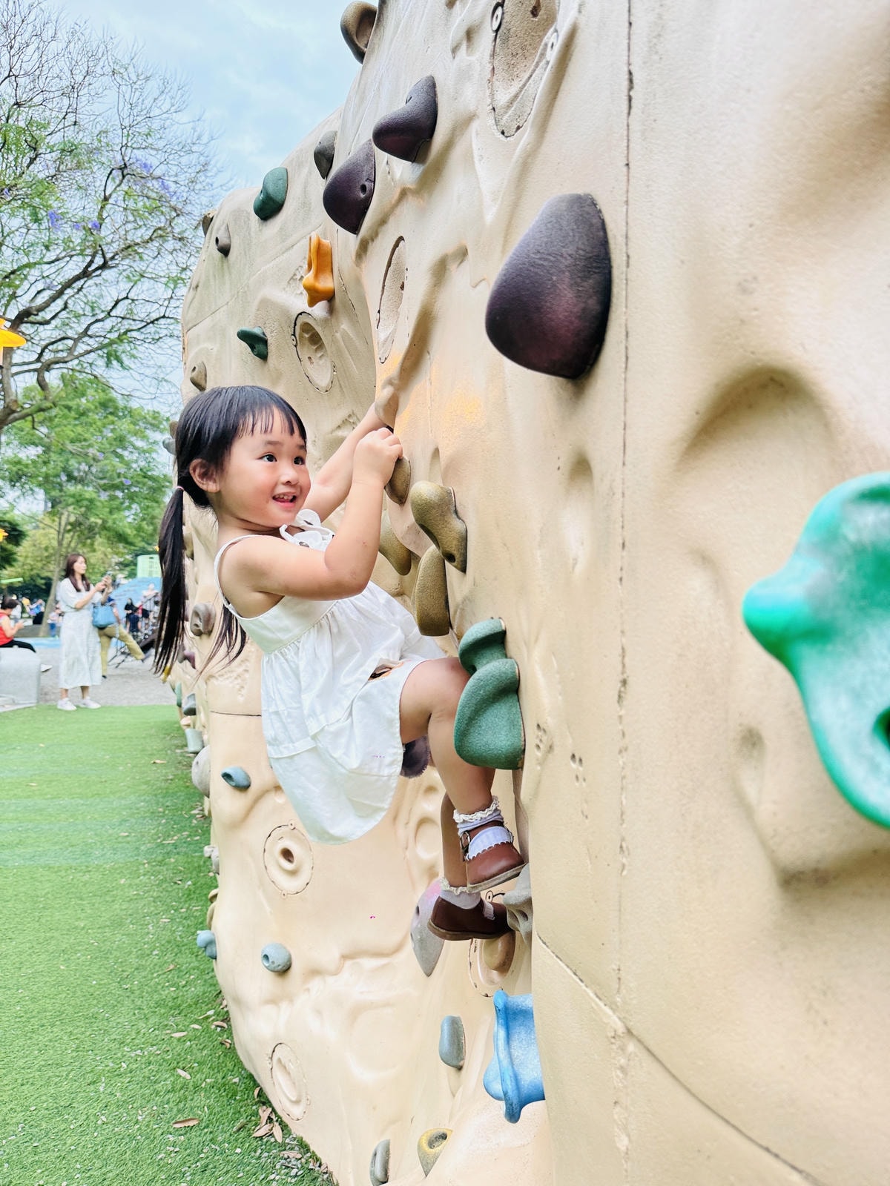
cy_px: 593
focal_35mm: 24
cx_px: 445
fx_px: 823
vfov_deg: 71.6
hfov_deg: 56.8
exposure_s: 1/60
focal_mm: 6.76
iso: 125
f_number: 1.78
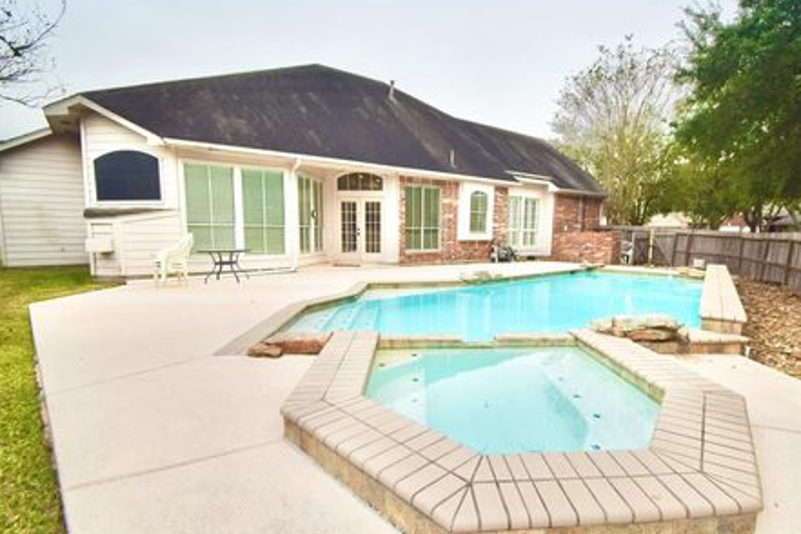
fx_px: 378
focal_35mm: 17
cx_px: 443
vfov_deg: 70.4
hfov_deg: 92.9
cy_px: 279
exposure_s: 1/160
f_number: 6.3
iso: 100
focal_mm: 10
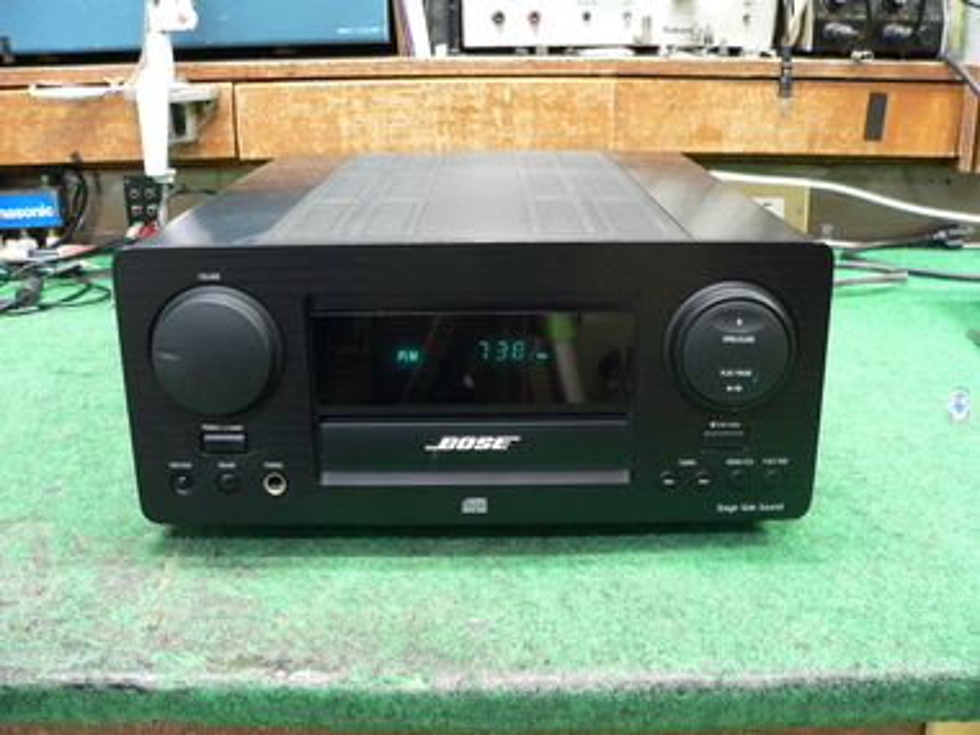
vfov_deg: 39.7
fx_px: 1019
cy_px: 368
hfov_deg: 51.4
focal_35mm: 36
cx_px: 490
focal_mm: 6
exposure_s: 1/4
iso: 200
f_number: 2.8
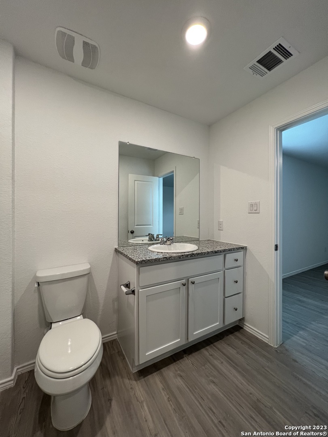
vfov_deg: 106.2
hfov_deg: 89.9
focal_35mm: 13
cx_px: 164
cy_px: 218
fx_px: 164
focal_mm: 1.57
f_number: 1.8
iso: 125
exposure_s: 1/120
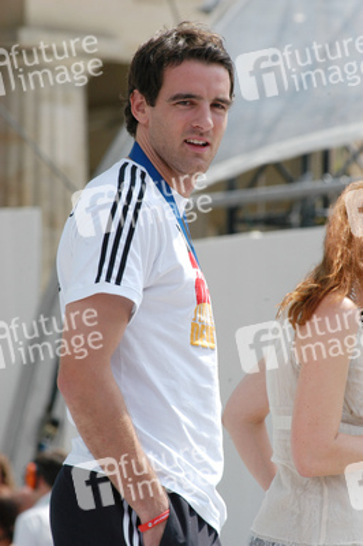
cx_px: 182
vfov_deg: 6.9
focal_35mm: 300
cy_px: 273
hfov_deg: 4.6
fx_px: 4545
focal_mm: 200
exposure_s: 1/320
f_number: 9
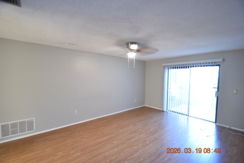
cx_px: 122
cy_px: 82
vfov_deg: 77.3
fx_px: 102
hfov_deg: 100.4
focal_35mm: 15
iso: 800
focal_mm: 10
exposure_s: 1/10
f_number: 3.5
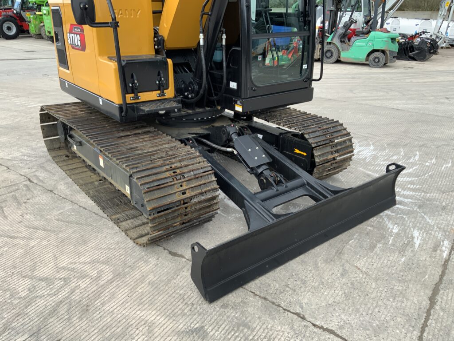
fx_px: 380
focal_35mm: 29
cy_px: 170
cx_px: 227
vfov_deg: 48.2
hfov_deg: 61.7
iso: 16
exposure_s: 1/128
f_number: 1.8
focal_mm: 3
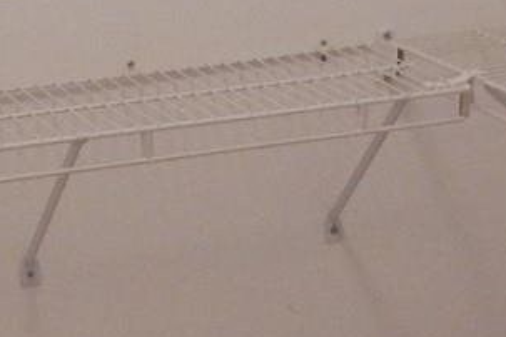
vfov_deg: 11.3
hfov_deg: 16.9
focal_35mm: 121
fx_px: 1701
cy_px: 130
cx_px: 344
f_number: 3
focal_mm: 4
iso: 400
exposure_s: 1/30
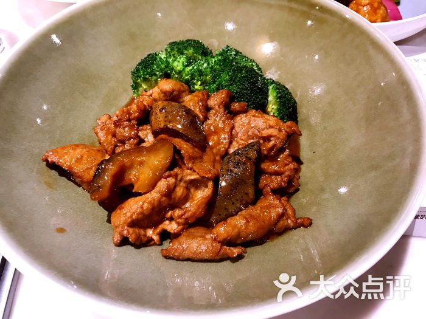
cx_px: 213
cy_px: 160
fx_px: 345
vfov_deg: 49.7
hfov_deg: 63.4
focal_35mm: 28
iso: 100
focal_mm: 3.99
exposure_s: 1/17
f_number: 1.8
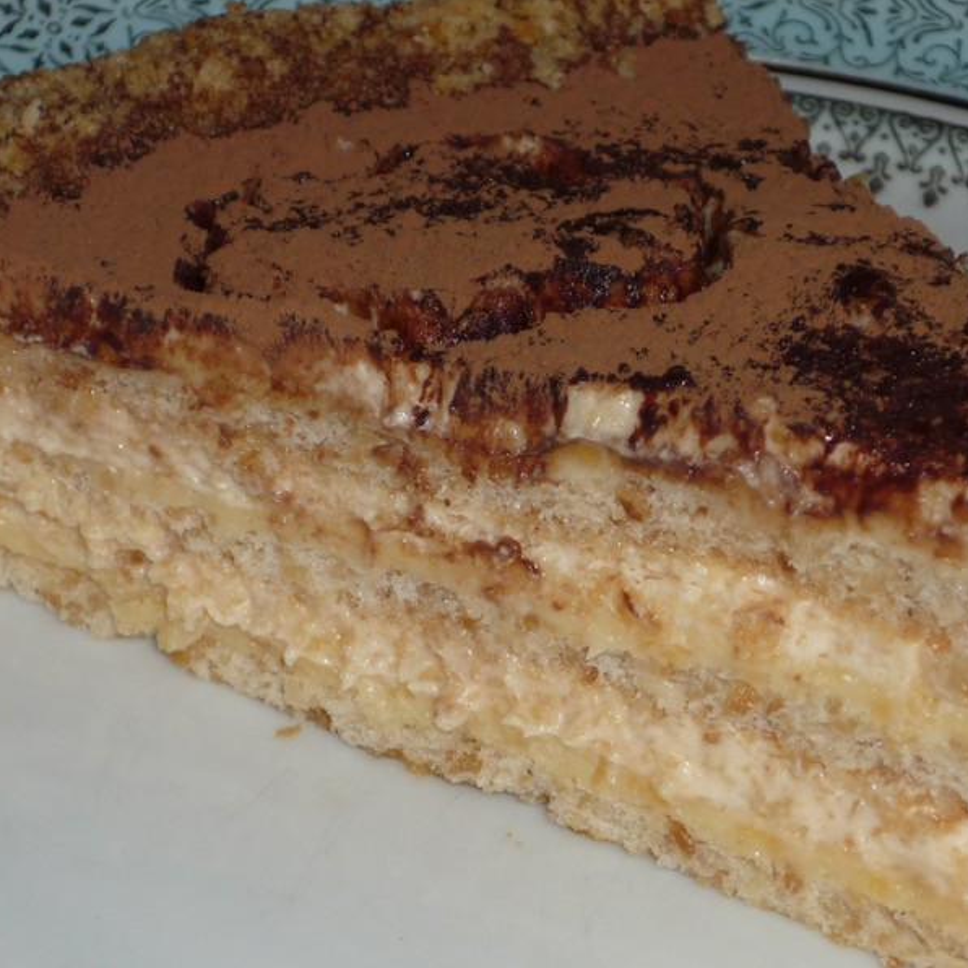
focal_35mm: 146
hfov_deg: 12.0
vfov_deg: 12.0
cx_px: 533
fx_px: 4619
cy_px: 484
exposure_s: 1/50
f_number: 5.7
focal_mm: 15.3
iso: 100
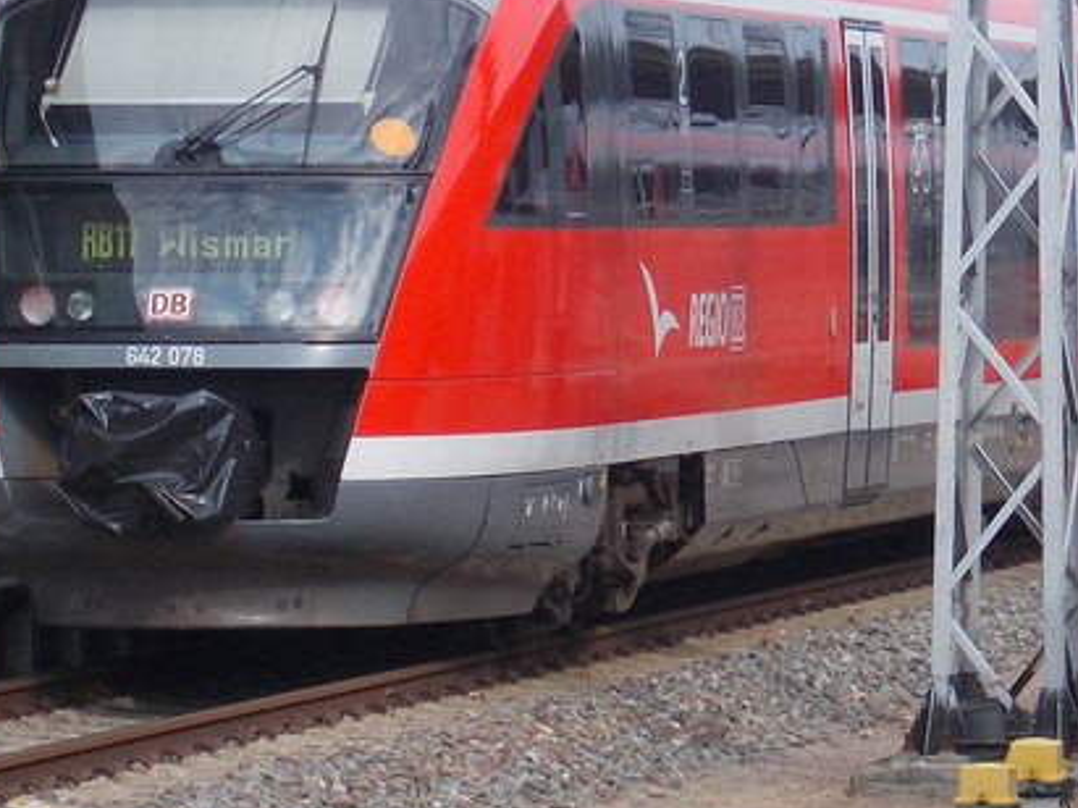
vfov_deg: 4.5
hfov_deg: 6.0
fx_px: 10274
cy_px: 383
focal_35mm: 330
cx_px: 994
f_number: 6
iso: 80
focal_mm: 20.1
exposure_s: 1/200
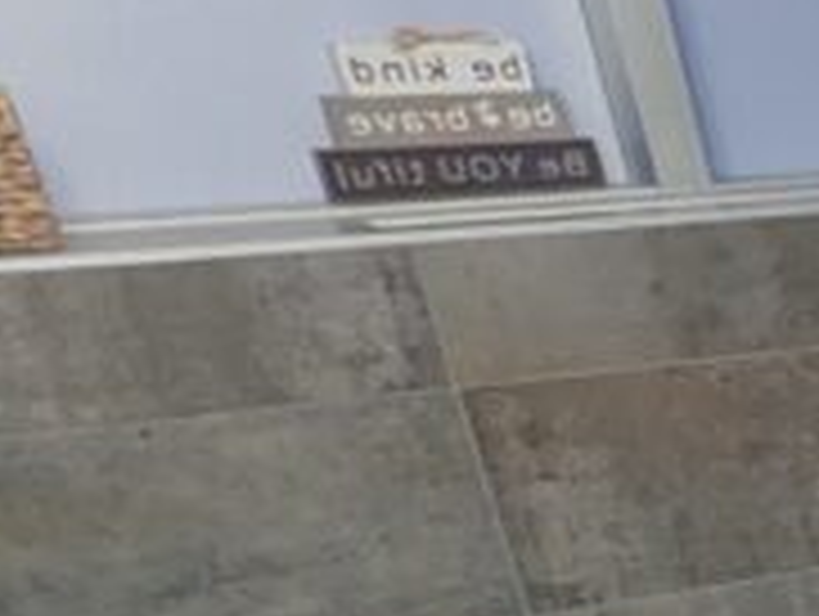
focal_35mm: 90
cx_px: 2300
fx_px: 2132
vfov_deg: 15.3
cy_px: 893
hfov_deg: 12.4
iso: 322
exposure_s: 1/40
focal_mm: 2.35
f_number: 2.2
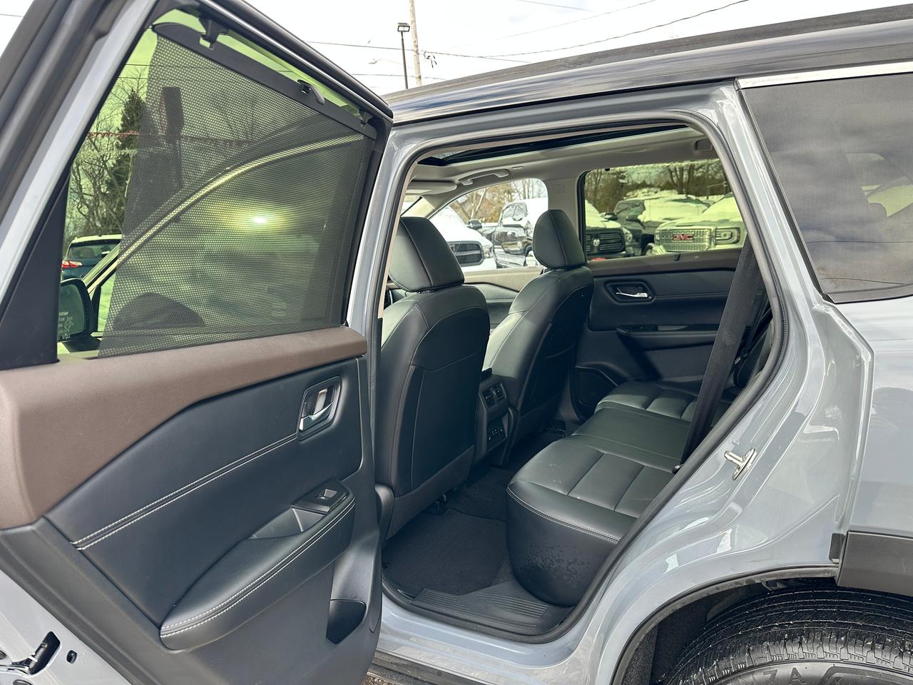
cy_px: 342
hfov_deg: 71.6
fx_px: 633
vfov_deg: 56.8
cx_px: 456
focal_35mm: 24
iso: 80
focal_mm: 6.86
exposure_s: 1/477
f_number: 1.78
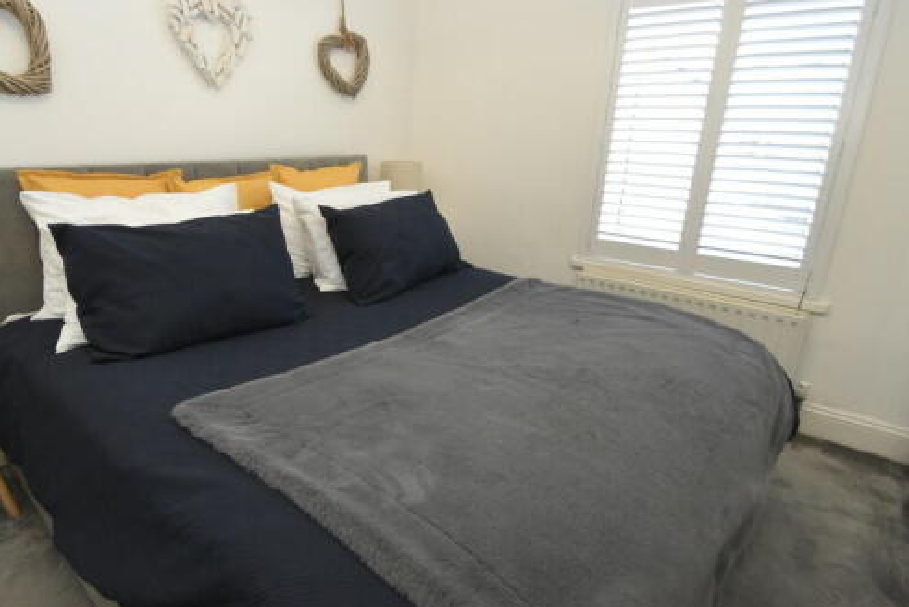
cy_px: 282
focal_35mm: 20
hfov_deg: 83.5
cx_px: 397
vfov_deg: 61.9
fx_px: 505
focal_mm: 10
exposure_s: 1/60
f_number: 3.5
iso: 1250
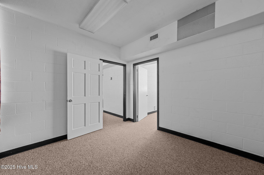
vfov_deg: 81.1
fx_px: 103
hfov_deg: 104.3
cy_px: 88
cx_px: 132
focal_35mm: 14
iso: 250
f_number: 8
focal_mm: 14
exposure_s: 1/3
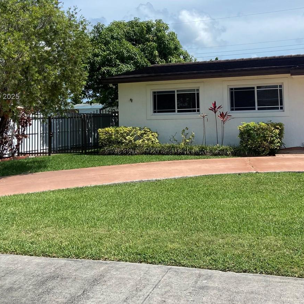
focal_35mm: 42
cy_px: 97
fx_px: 417
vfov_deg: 39.5
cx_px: 186
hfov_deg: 39.8
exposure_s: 1/4444
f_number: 1.8
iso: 32
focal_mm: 4.25
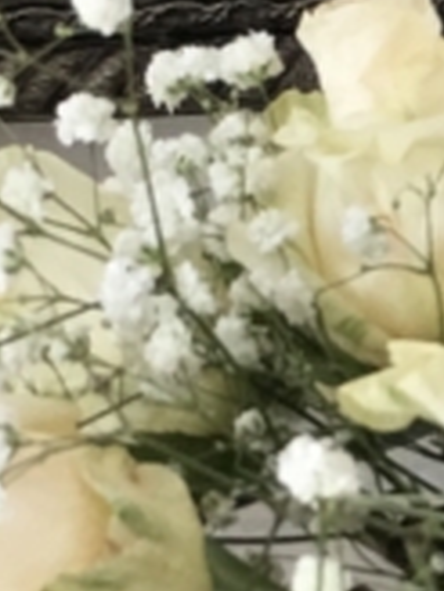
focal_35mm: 181
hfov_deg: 8.1
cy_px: 577
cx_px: 646
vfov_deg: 10.8
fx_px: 3095
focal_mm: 4.15
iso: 40
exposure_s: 1/30
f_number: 2.2
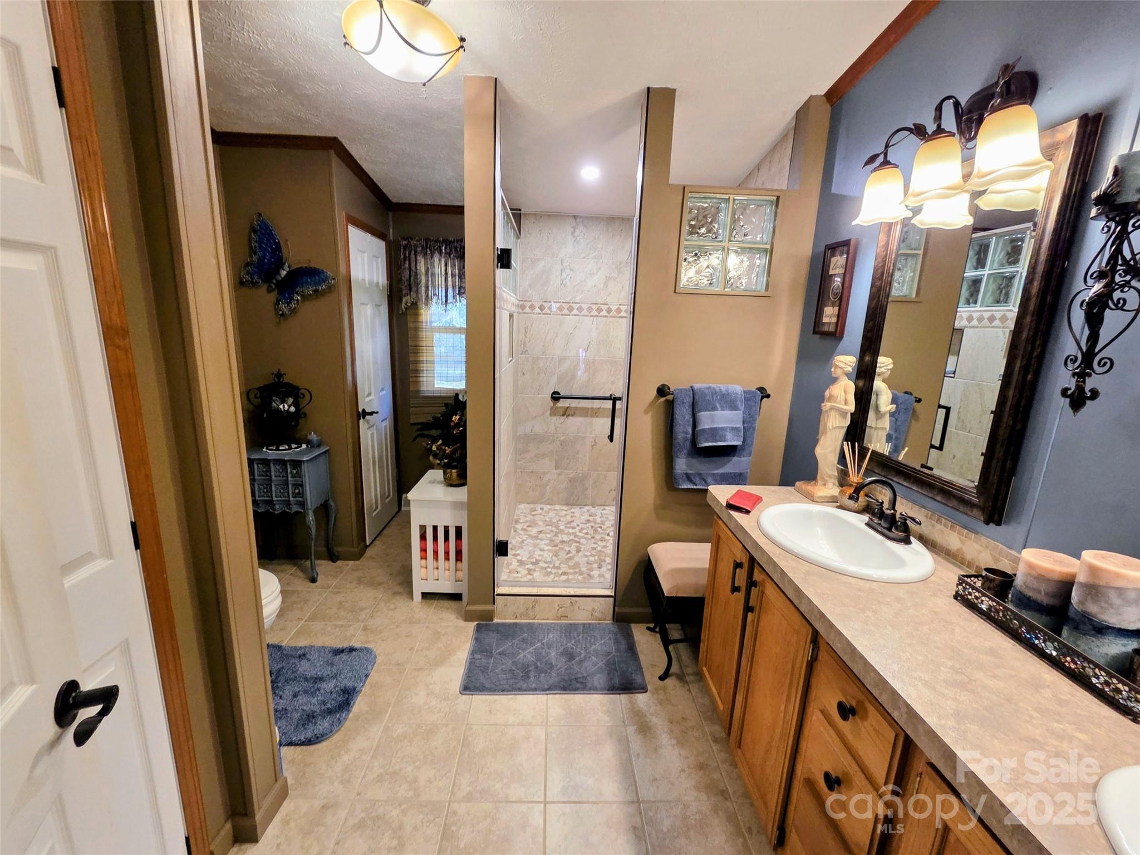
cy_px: 428
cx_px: 570
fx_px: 428
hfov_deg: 106.2
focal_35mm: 13
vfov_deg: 89.9
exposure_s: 1/60
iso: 320
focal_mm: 2.2
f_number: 2.2
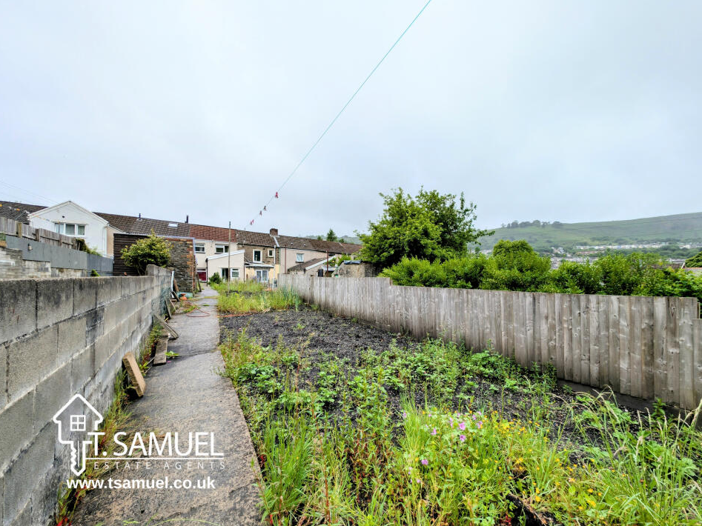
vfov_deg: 89.8
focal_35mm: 13
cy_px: 279
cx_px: 365
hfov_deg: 106.1
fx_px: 264
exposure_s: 1/994
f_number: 1.95
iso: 41
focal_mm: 2.23
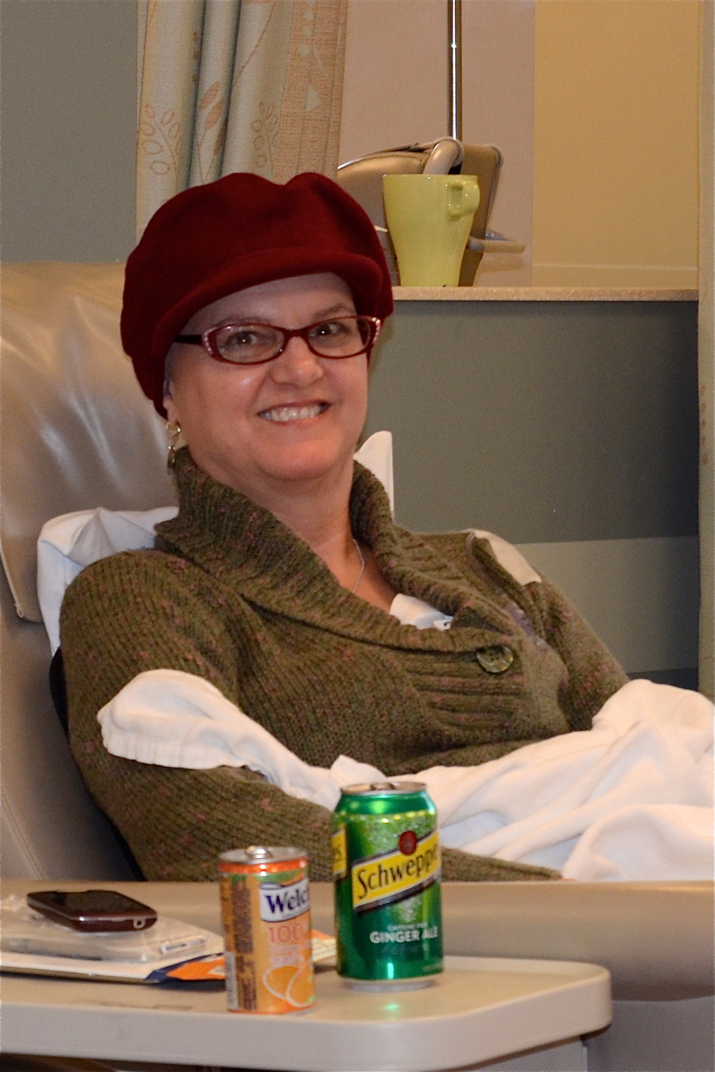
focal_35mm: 82
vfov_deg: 24.6
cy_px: 536
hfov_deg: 16.6
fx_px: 2457
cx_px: 358
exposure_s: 1/60
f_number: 5.6
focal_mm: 55
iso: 800
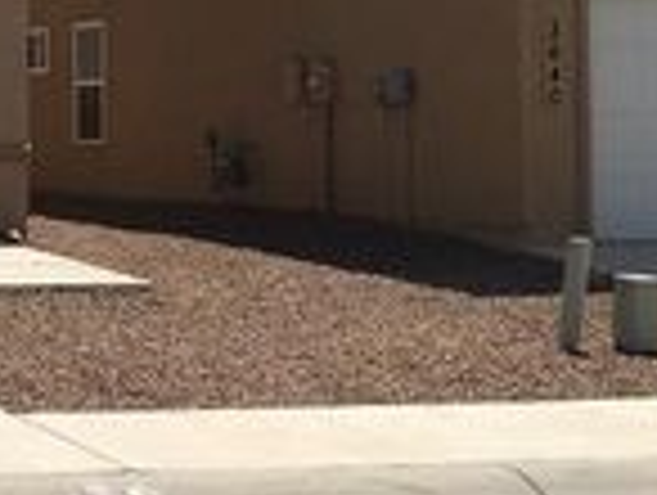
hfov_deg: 17.7
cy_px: 47
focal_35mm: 99
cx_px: -338
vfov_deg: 14.8
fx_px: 1882
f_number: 2.2
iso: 25
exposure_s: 1/2849
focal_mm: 4.15
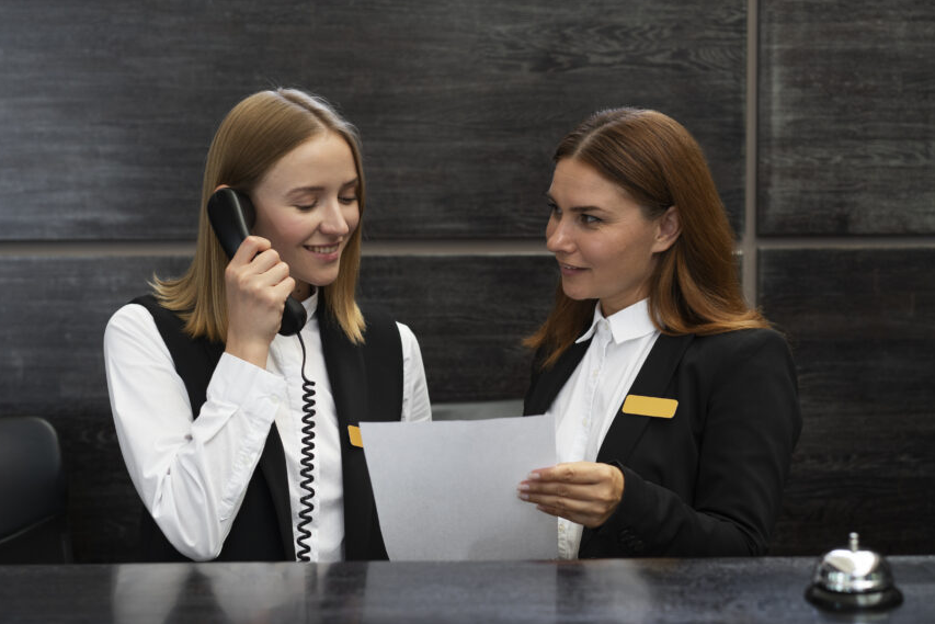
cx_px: 468
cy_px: 354
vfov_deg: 20.6
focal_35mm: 66
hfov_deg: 30.5
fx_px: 1714
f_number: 3.2
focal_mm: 55
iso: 320
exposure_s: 1/125
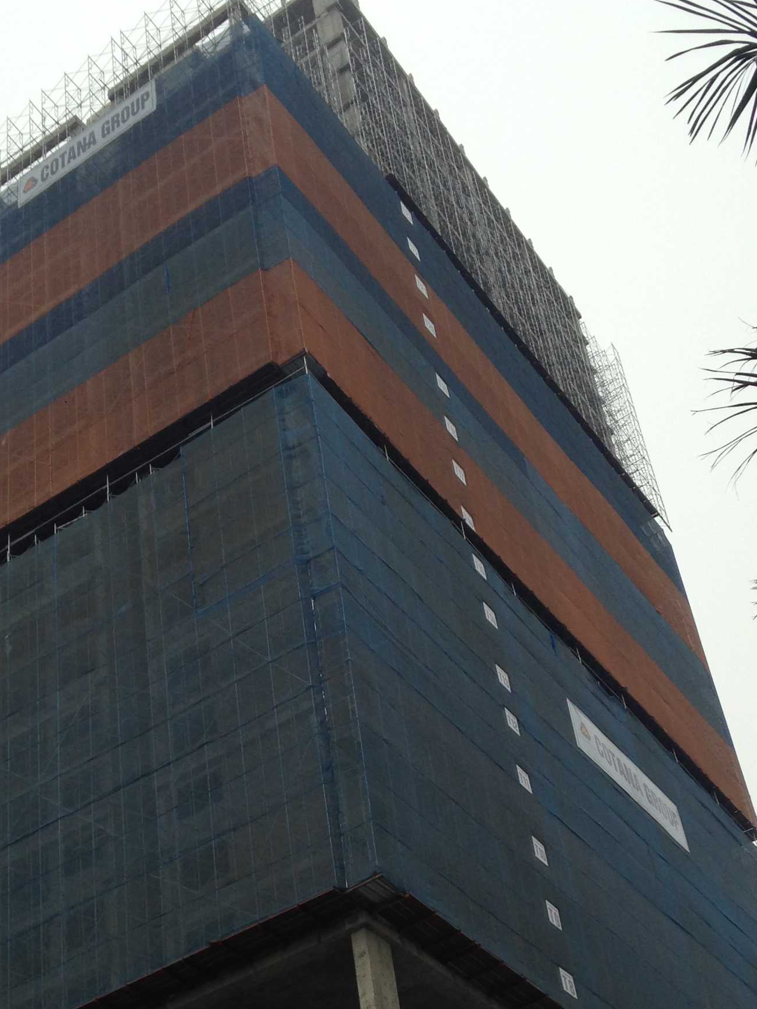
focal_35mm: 62
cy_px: 787
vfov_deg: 30.5
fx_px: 1808
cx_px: 317
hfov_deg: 23.6
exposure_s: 1/423
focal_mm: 4.12
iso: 50
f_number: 2.4
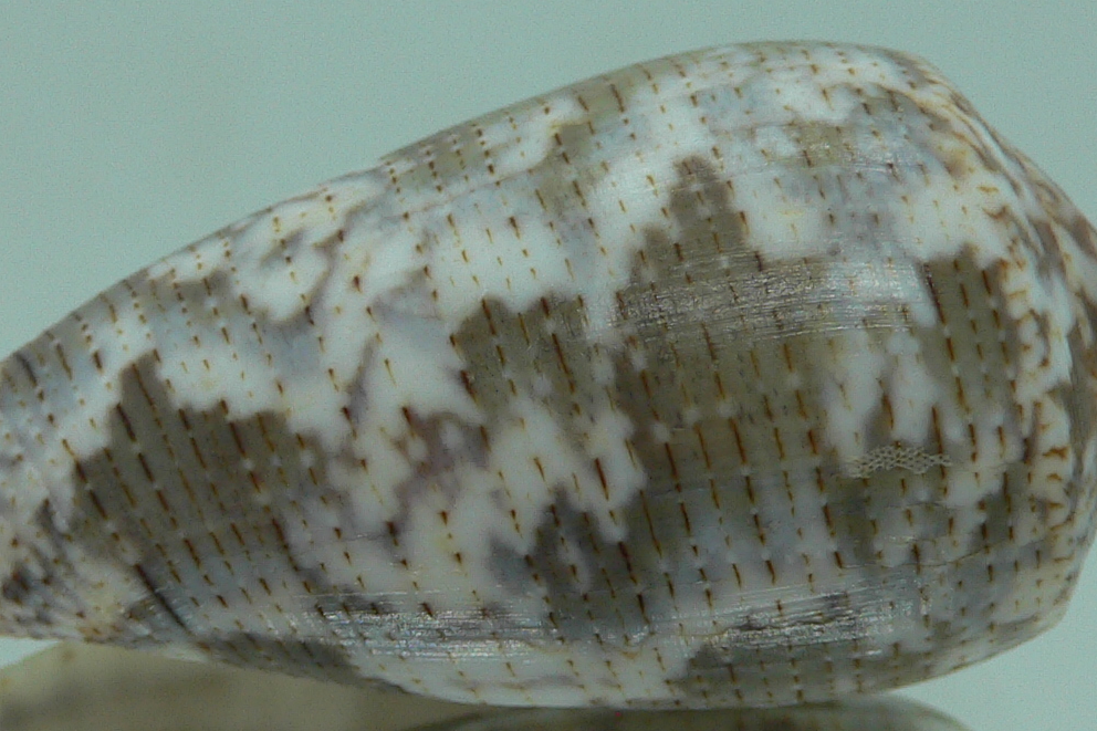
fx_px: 2254
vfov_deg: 18.3
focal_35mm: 74
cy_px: 550
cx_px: 493
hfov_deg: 27.3
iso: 80
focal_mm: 4.6
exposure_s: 1/60
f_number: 2.8
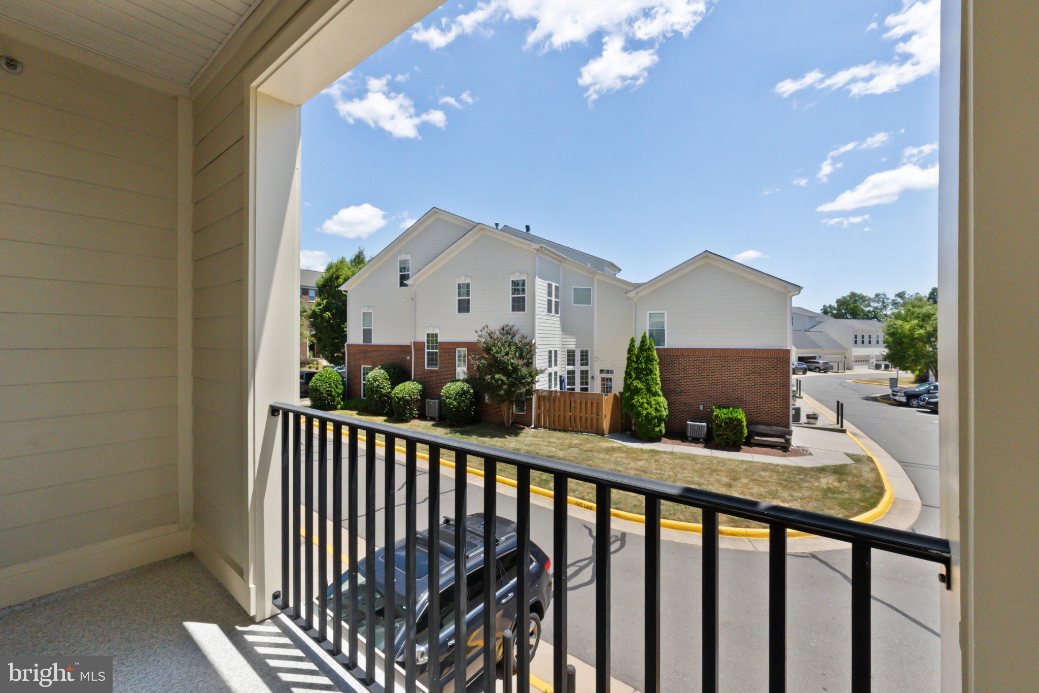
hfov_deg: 100.4
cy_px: 346
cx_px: 520
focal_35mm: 15
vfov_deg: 77.3
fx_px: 433
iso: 640
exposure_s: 1/1600
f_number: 8
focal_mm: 10
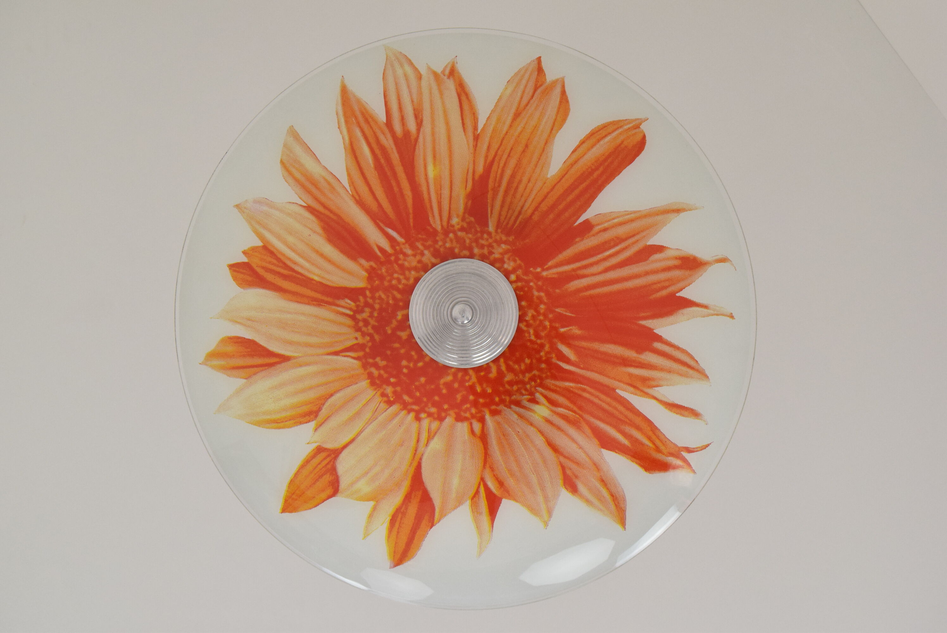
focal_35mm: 68
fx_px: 1777
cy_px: 316
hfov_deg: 29.8
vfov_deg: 20.2
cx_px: 474
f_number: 9
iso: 1600
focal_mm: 45
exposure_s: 1/320
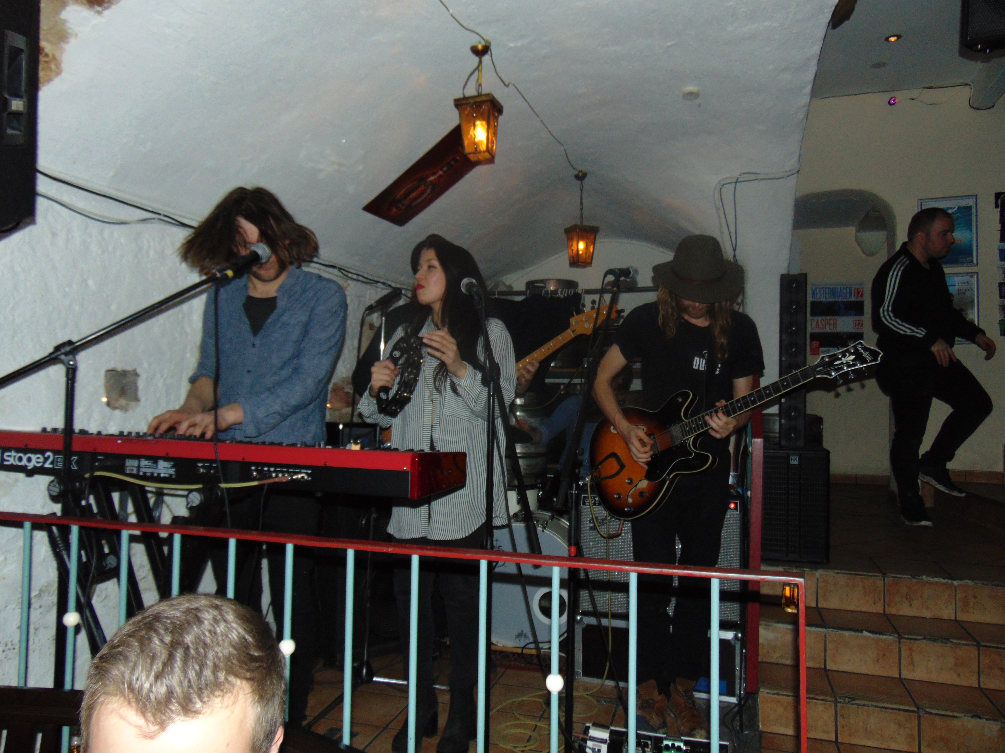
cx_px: 502
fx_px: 726
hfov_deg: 69.4
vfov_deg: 54.9
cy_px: 376
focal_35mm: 25
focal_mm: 4.5
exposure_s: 1/30
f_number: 3
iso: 200
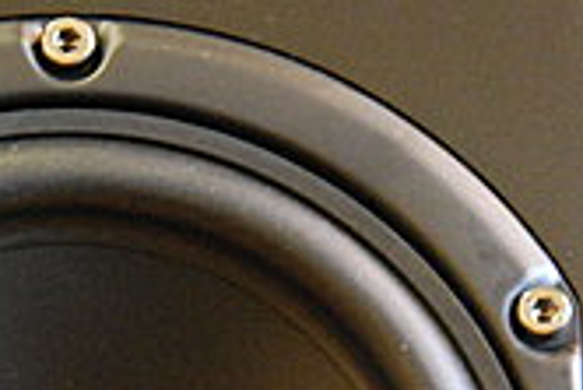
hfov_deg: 6.5
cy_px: 557
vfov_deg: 4.3
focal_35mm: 316
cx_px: 109
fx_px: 5122
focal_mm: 70
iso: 1600
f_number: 4.5
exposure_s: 1/25
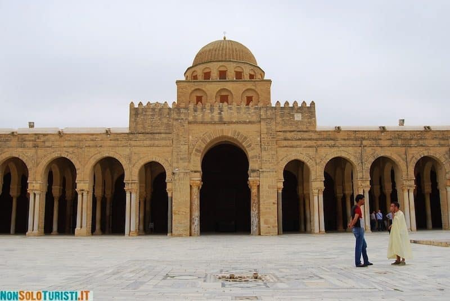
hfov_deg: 61.9
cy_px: 150
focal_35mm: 30
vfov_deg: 43.7
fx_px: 376
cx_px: 225
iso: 100
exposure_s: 1/250
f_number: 8
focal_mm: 20
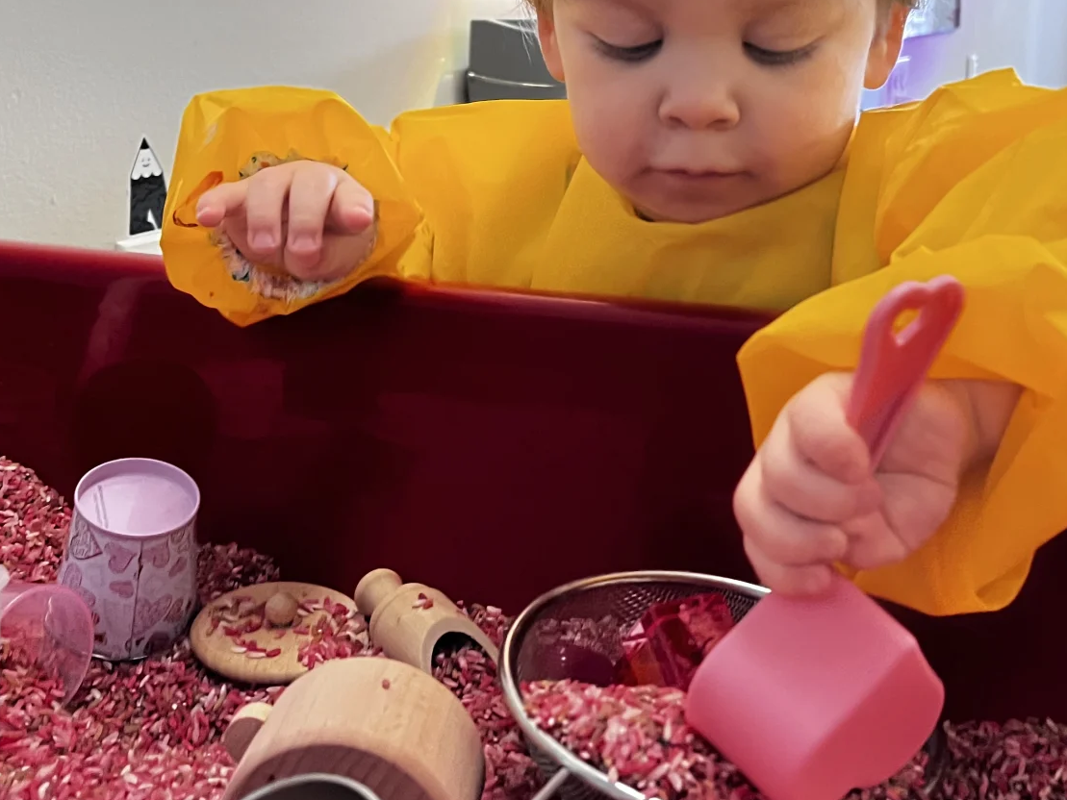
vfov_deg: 32.0
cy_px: 284
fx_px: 1387
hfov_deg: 42.0
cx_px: 611
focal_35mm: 45
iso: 200
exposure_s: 1/60
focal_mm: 5.1
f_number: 1.6
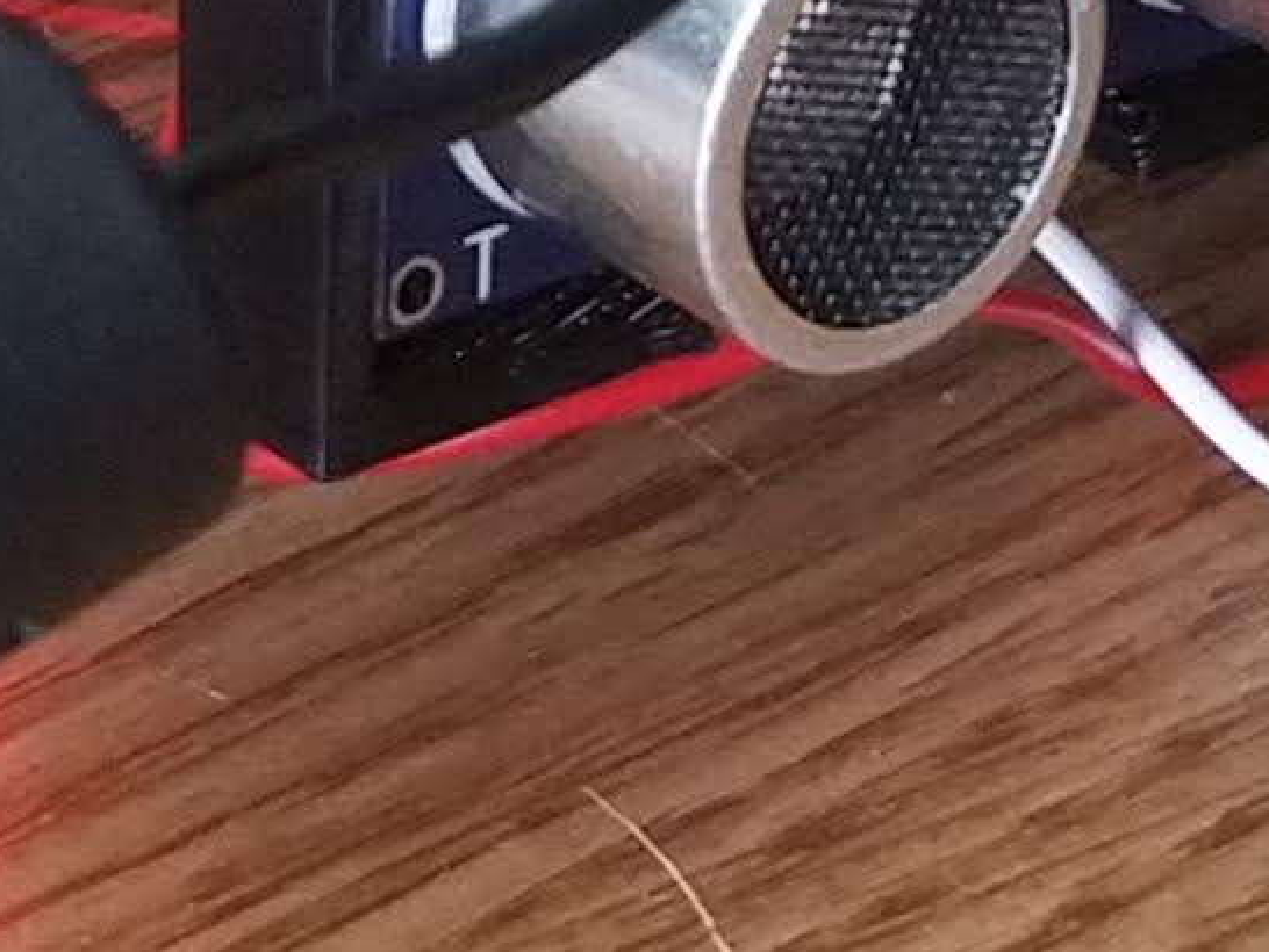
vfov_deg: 7.2
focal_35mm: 192
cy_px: -1512
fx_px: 7042
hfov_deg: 10.1
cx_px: -235
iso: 200
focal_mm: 4.2
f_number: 1.7
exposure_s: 1/11
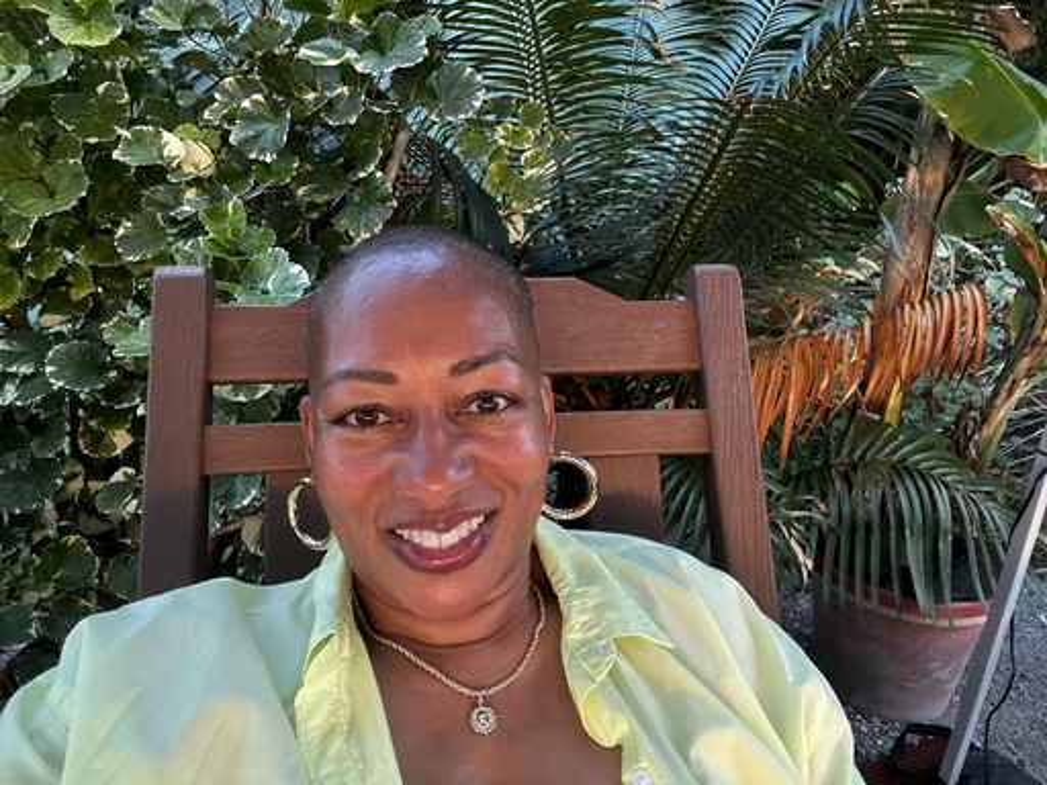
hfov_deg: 73.9
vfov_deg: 58.9
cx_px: 524
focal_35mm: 23
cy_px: 392
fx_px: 696
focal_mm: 2.69
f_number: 1.9
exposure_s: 1/60
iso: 200
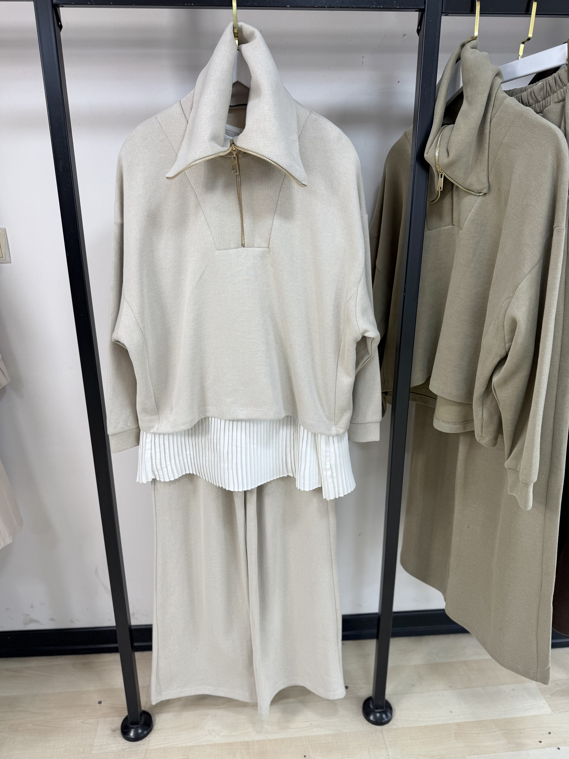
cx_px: 284
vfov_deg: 71.6
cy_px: 380
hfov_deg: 56.8
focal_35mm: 24
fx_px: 526
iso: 64
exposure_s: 1/156
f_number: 1.78
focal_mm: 6.76
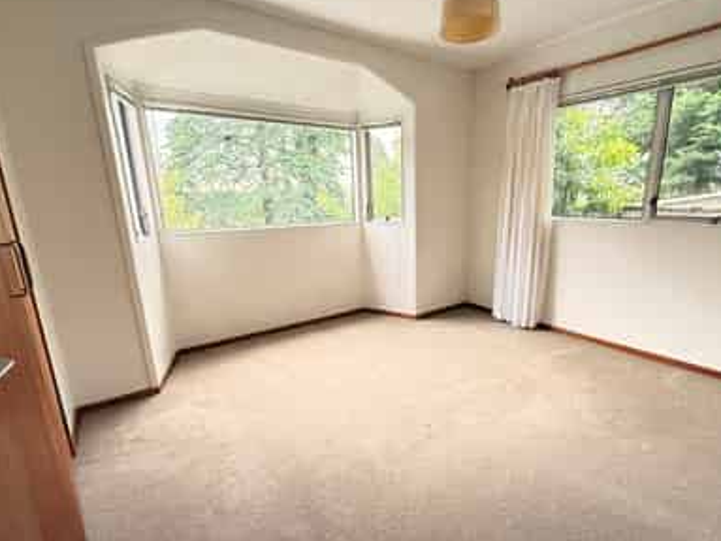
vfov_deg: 71.5
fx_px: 375
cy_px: 289
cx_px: 398
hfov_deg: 87.5
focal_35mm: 18
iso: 400
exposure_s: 1/60
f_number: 2.2
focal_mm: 2.22
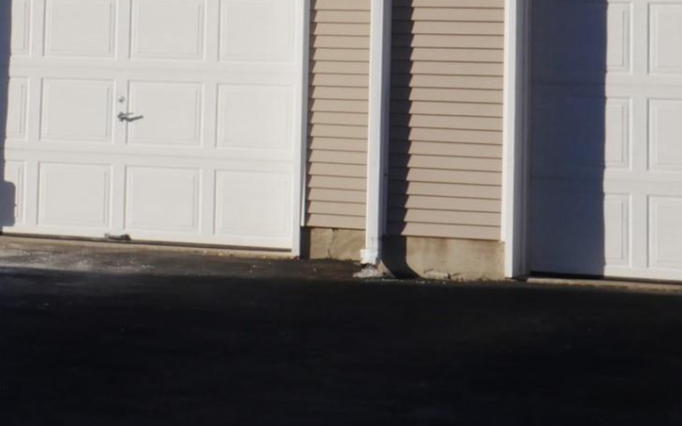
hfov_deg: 15.5
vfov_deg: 9.6
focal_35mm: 132
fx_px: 2454
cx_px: -33
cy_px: -219
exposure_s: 1/160
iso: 400
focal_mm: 22
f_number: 22
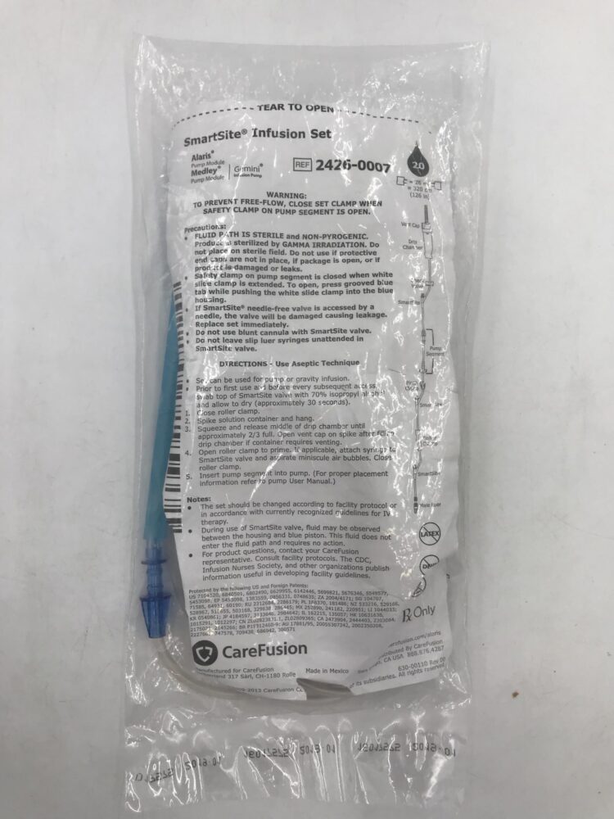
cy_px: 410
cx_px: 307
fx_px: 662
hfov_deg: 49.7
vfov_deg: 63.4
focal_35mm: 28
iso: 25
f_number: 1.8
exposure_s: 1/120
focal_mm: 3.99
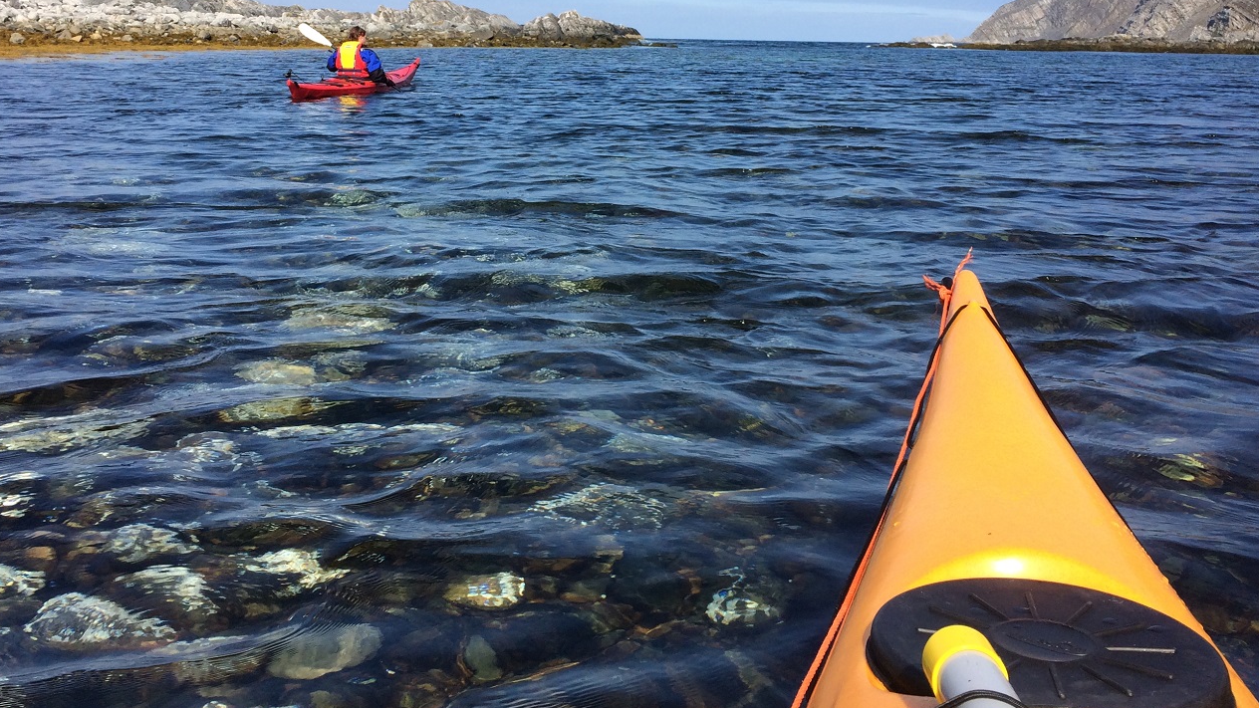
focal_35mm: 40
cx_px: 609
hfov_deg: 50.5
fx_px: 1335
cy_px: 155
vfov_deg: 29.1
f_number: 2.2
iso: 32
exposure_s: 1/1953
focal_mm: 4.15
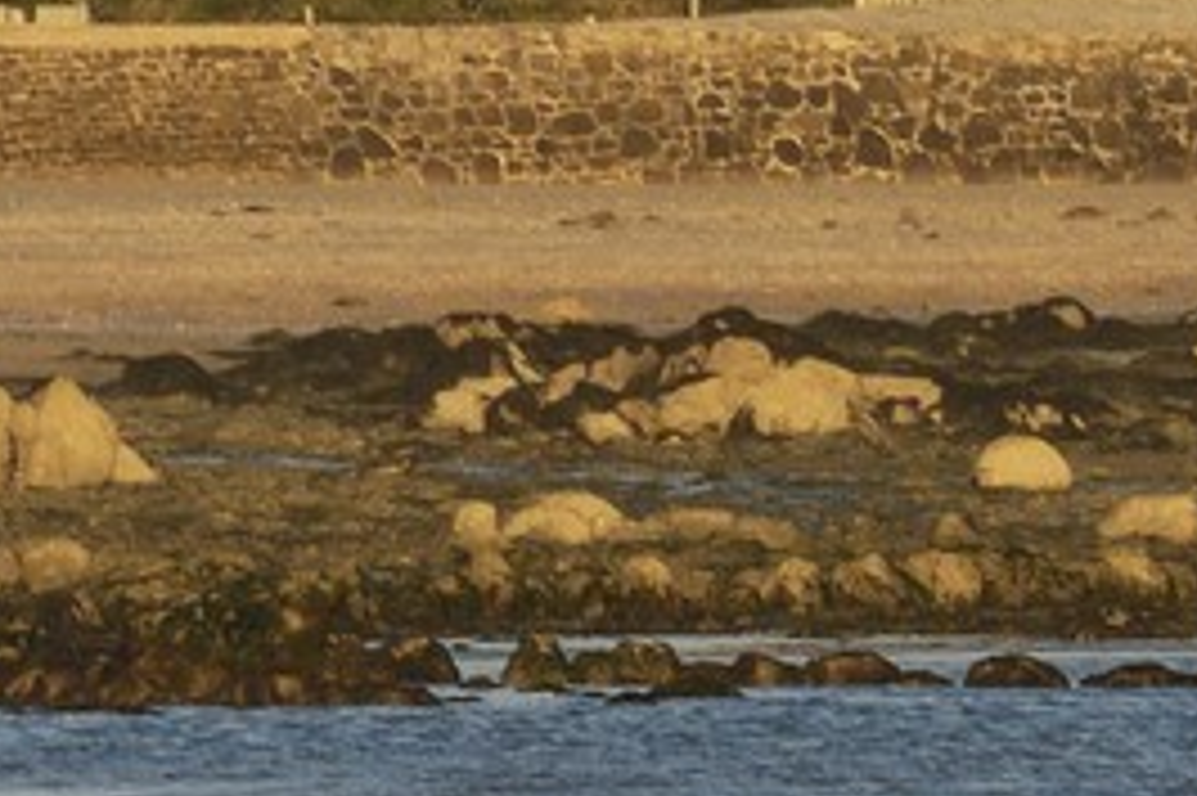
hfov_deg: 0.8
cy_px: 504
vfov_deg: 0.5
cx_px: 3416
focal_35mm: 2702
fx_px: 89783
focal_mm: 300
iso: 100
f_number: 10
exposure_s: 1/60
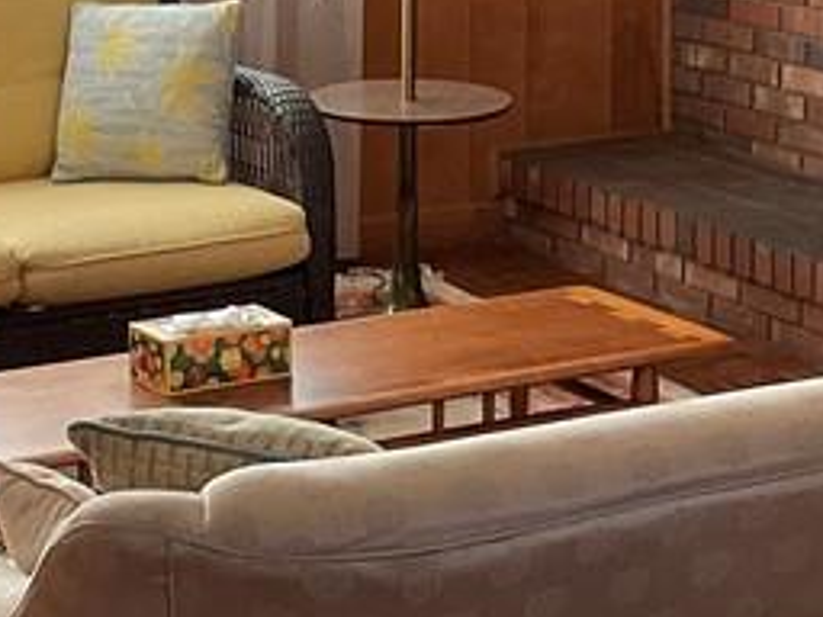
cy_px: 84
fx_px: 2758
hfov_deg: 16.9
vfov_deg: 12.7
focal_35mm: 116
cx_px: 264
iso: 64
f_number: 1.8
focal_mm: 3
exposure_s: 1/74
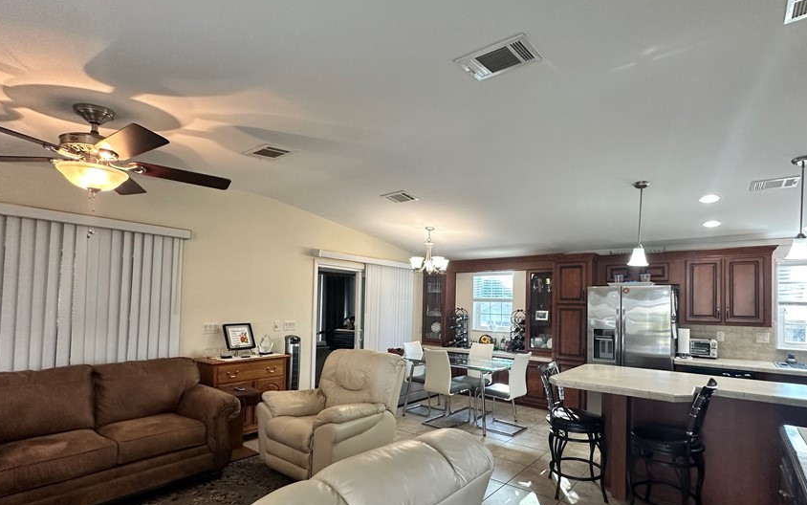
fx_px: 396
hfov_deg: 90.7
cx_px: 447
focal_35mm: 18
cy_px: 296
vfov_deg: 64.6
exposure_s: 1/120
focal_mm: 2.22
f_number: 2.2
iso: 250
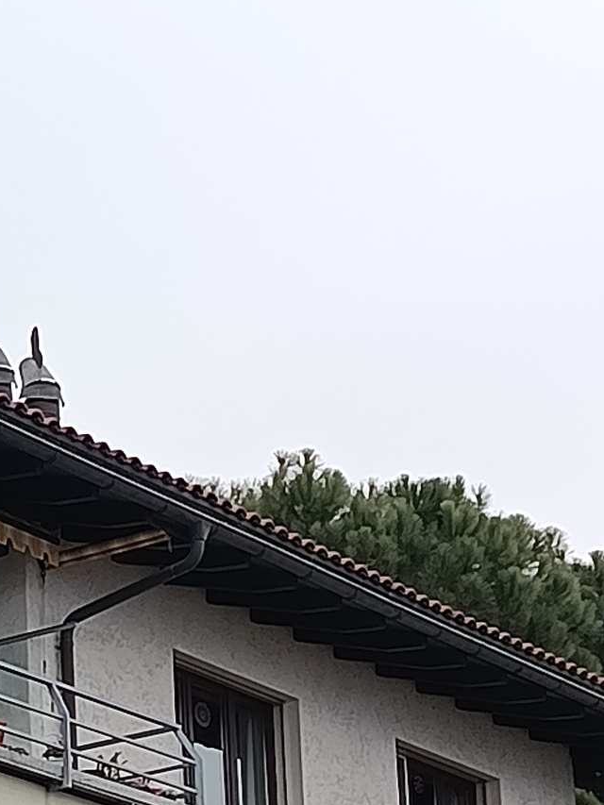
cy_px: 914
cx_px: -118
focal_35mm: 144
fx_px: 3349
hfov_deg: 10.1
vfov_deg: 13.4
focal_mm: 5.24
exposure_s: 1/100
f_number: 1.7
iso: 134
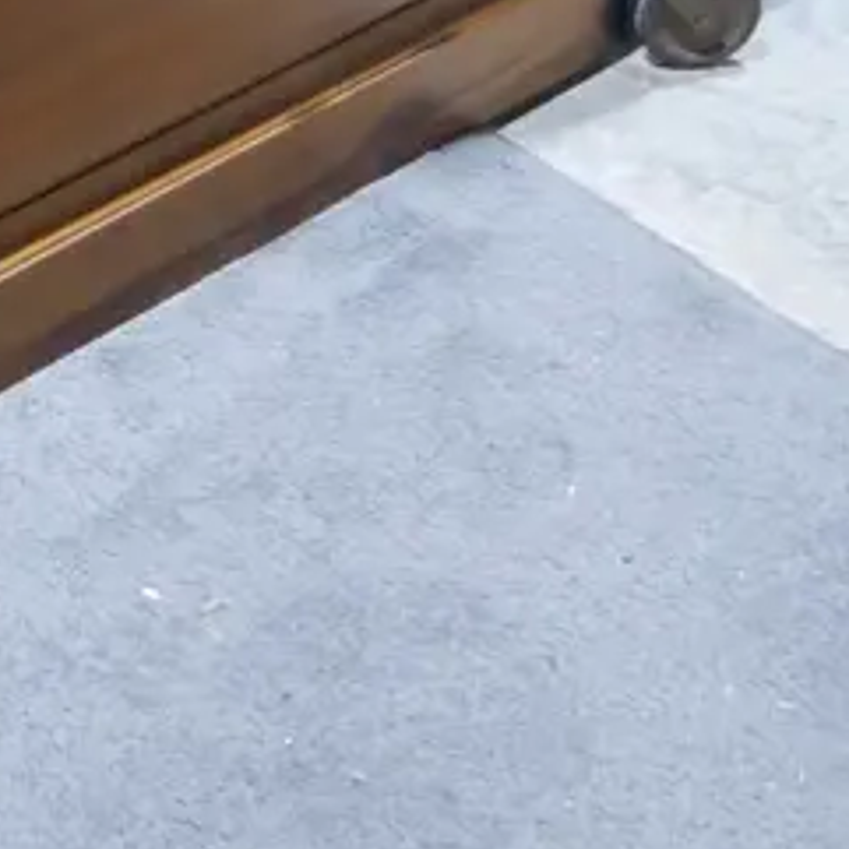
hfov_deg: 13.1
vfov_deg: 12.3
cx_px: -277
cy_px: -775
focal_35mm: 128
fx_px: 3552
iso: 800
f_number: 4
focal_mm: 17
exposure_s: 1/60
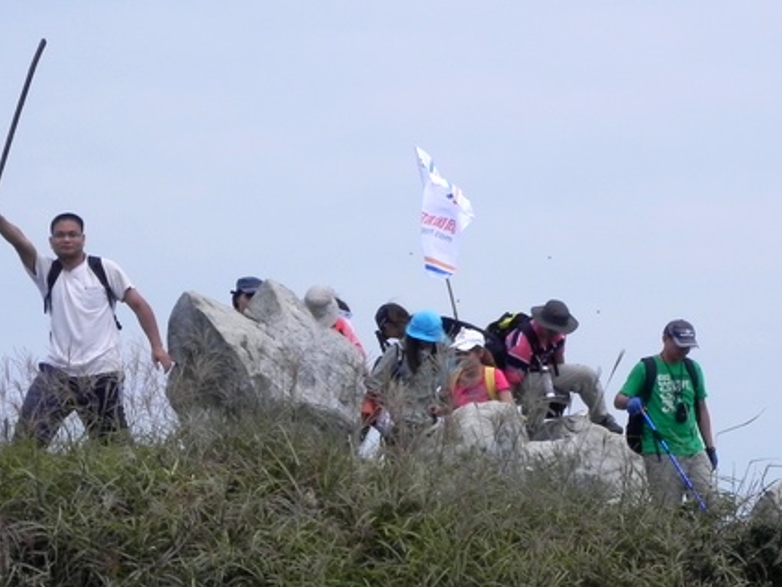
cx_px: 480
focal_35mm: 193
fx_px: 4360
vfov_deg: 7.7
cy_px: 280
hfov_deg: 10.2
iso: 160
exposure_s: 1/469
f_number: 8
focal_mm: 20.8
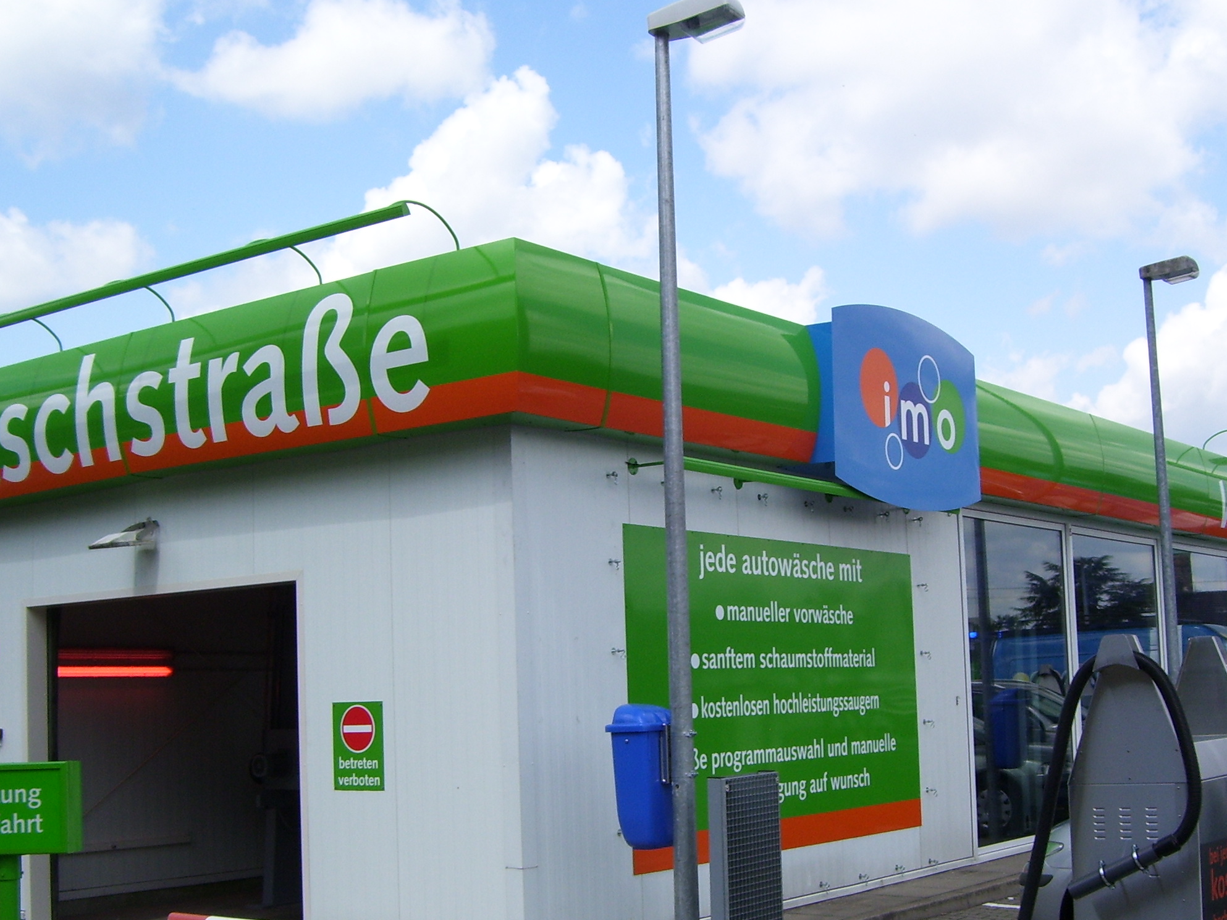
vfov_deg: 30.2
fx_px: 1701
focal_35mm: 48
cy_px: 504
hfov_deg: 39.7
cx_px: 633
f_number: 4.8
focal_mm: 6
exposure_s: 1/500
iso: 80
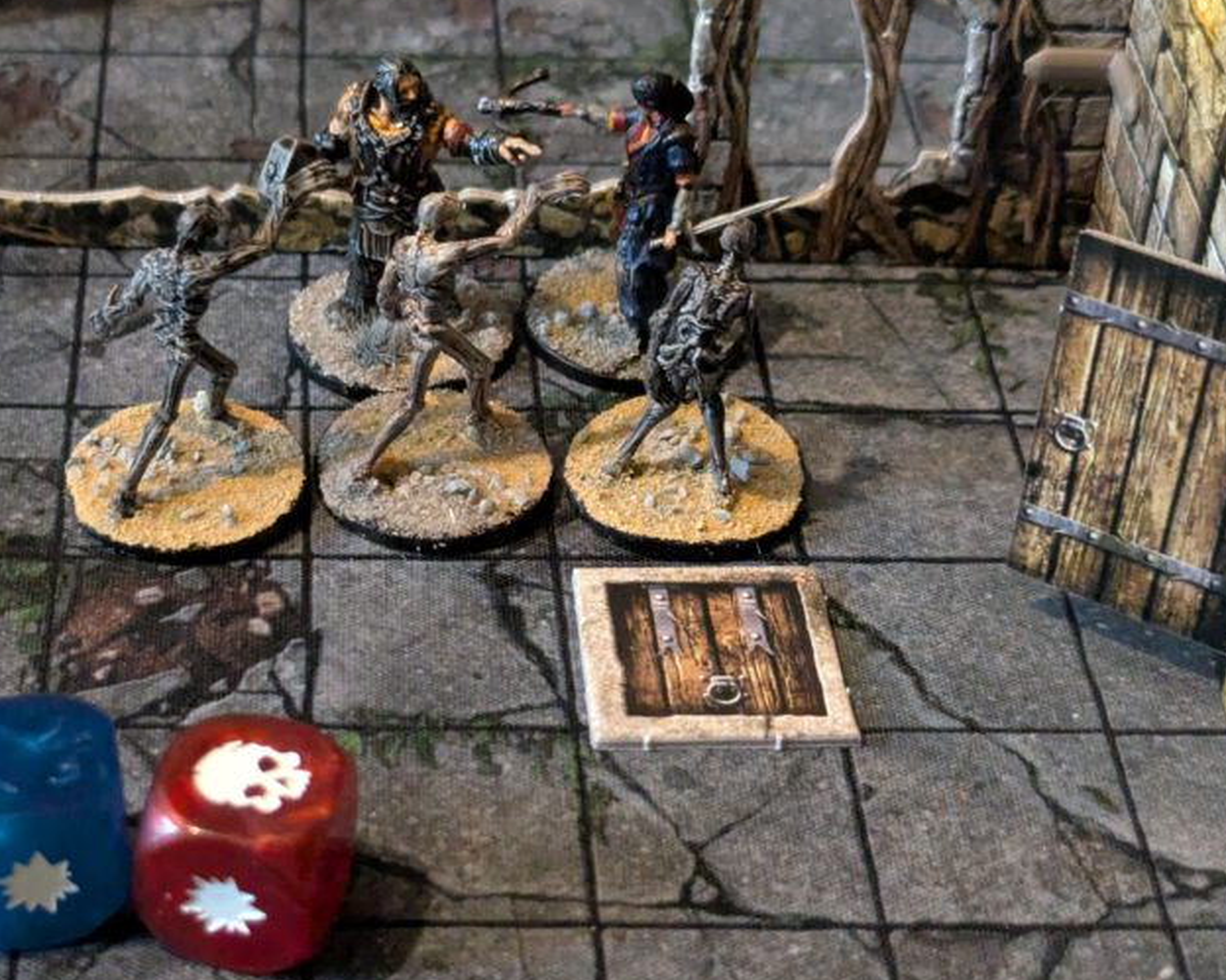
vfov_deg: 19.9
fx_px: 2793
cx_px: 375
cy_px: 445
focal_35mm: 77
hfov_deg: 24.6
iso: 1513
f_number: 1.85
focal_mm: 6.81
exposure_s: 1/50
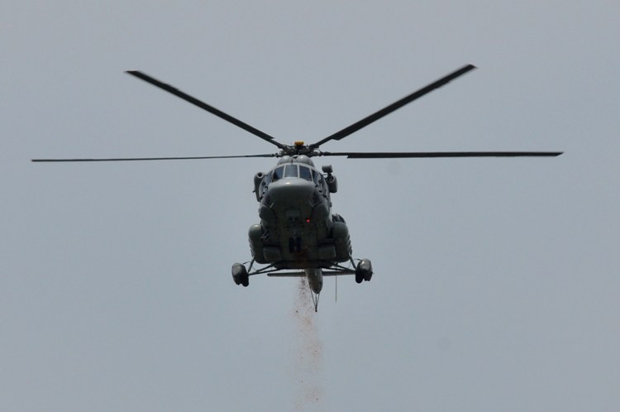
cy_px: 206
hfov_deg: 13.1
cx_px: 310
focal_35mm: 158
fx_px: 2709
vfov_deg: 8.7
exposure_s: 1/800
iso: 320
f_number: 16
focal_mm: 105
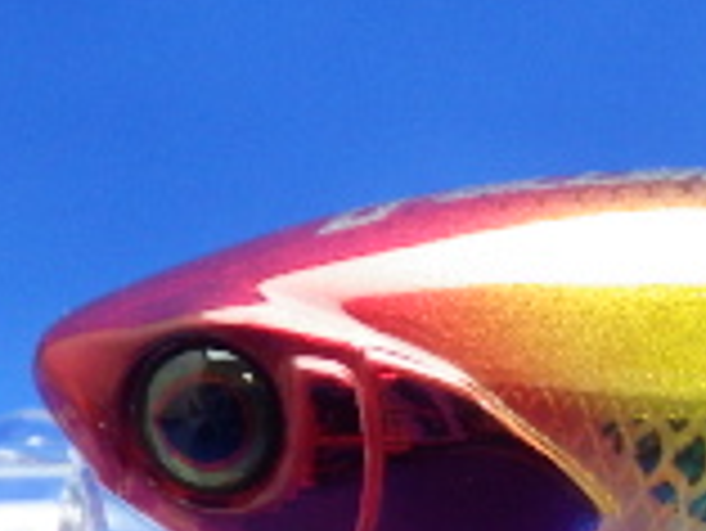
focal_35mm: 126
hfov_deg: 15.4
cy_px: 693
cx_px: 702
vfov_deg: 11.5
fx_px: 2572
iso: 320
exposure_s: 1/45
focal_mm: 5.5
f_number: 2.3
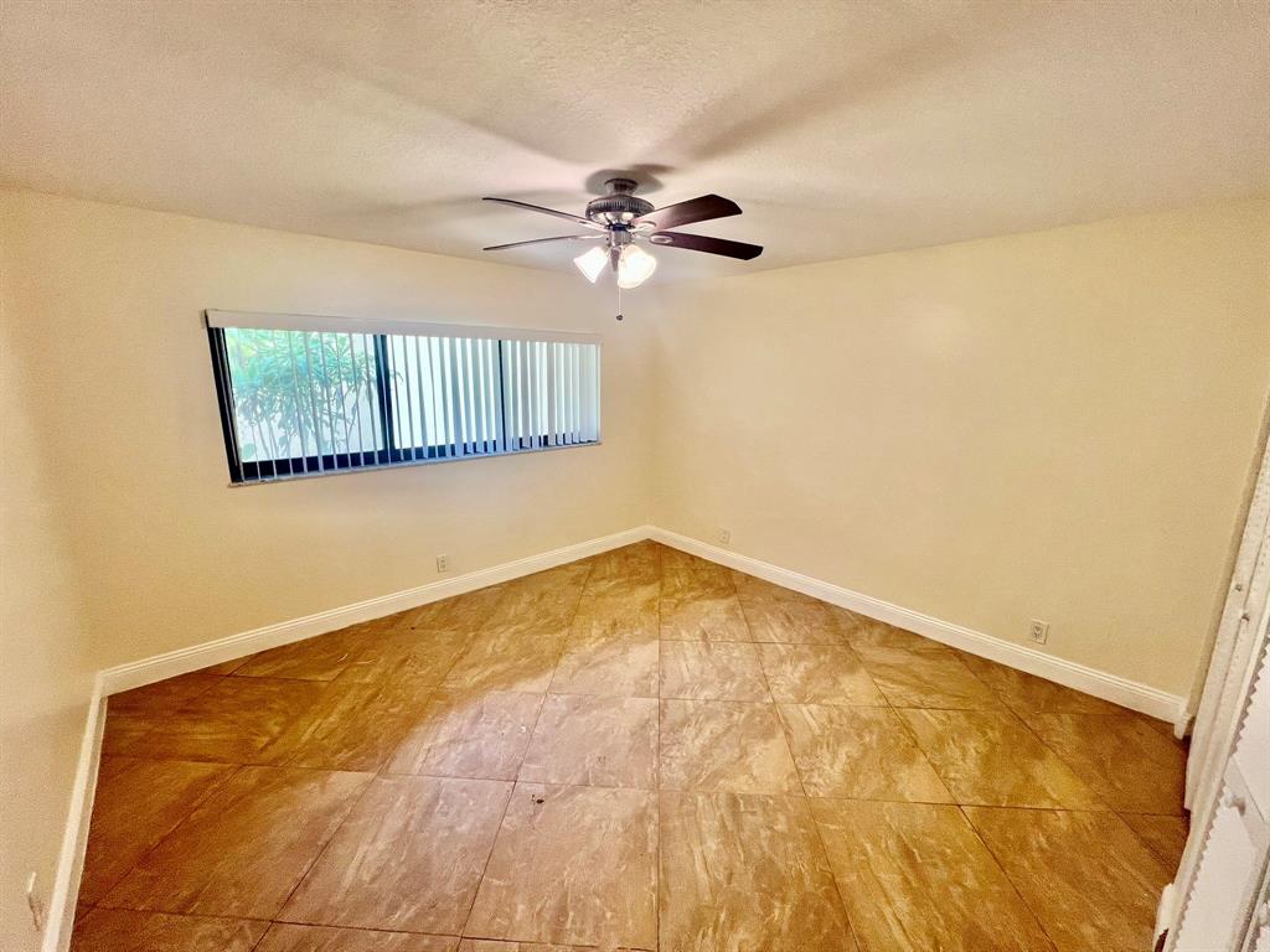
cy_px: 476
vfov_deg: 89.9
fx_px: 477
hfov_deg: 106.2
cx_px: 635
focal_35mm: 13
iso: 100
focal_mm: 1.57
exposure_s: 1/120
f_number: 1.8
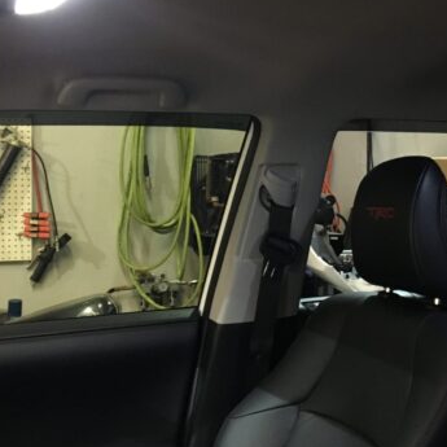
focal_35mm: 52
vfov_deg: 32.8
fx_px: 760
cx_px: 298
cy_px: 200
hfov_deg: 32.5
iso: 400
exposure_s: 1/15
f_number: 2.2
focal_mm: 4.15
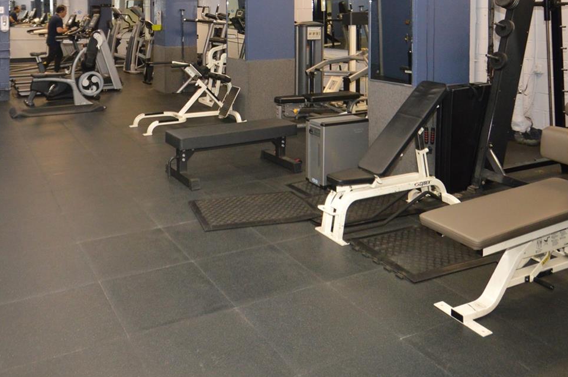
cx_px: 226
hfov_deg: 58.3
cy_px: 10
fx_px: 504
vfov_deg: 37.2
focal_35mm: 32
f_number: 3.5
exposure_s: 1/60
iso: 640
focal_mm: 10
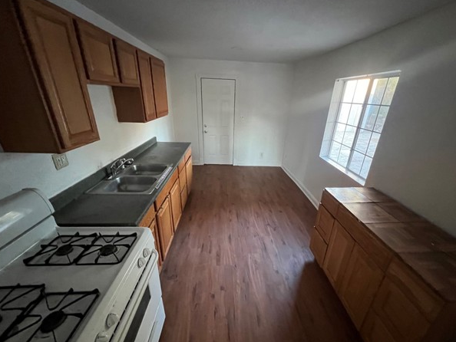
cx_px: 240
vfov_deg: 85.7
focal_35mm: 14
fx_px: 184
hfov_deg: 101.9
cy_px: 178
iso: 1250
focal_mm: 1.57
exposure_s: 1/41
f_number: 1.8
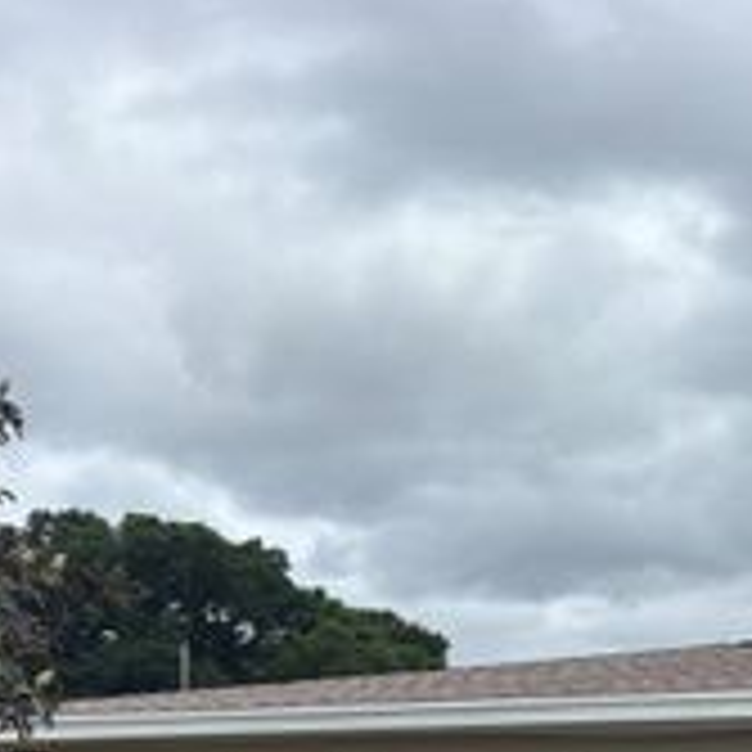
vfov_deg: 23.6
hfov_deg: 21.5
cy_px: 804
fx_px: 1696
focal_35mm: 69
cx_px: 1085
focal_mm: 5.96
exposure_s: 1/5348
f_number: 1.6
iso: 50
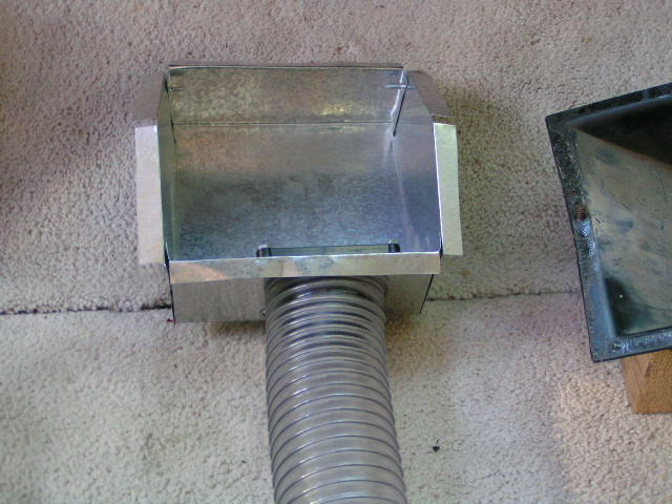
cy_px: 252
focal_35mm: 60
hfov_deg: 32.2
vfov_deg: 24.4
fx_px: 1165
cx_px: 336
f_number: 3.2
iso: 200
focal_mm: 9.2
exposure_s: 1/30
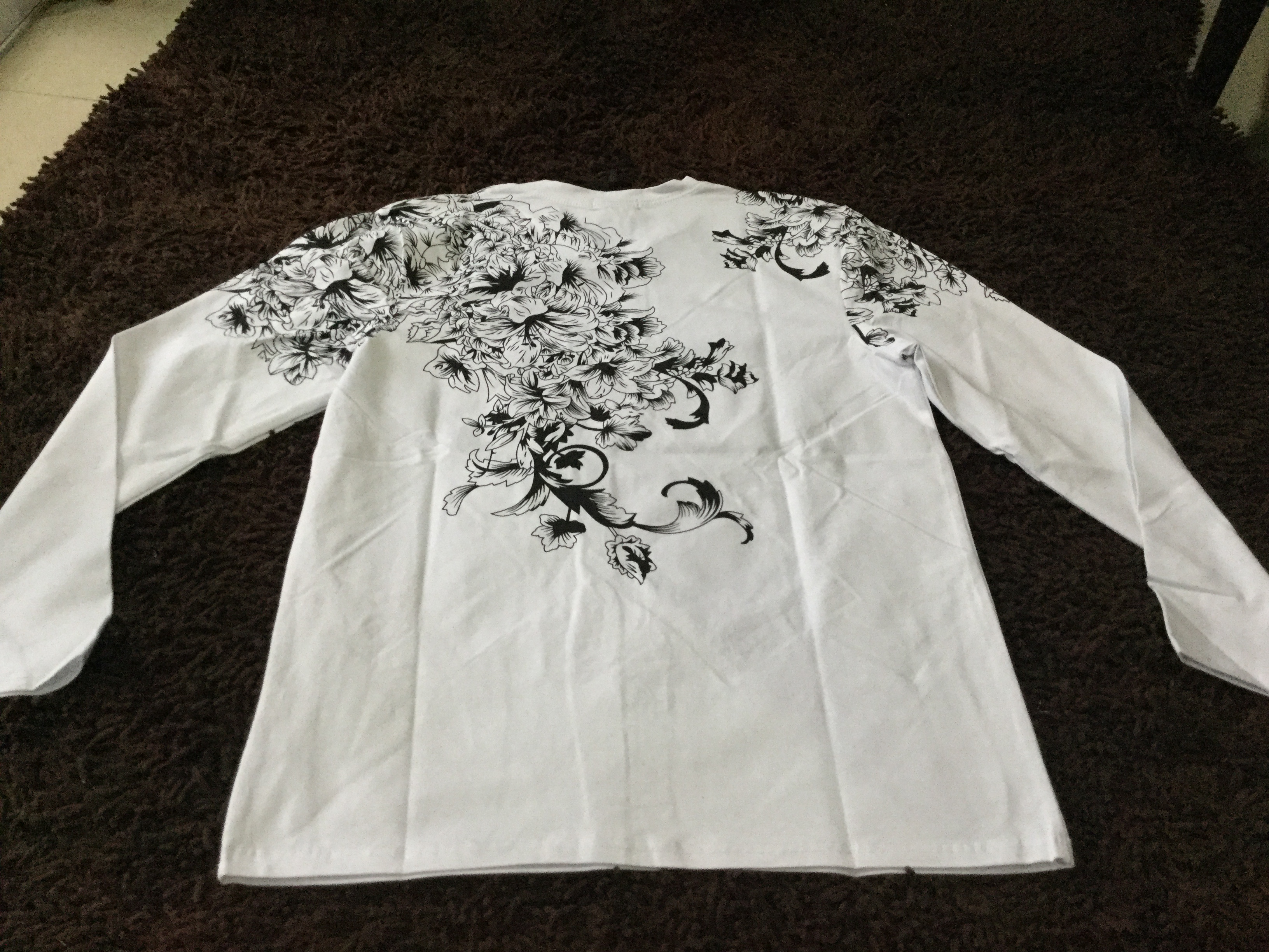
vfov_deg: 45.4
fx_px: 1136
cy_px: 476
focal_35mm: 31
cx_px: 634
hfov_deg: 58.4
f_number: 2.4
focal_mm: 3.3
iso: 200
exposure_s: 1/33
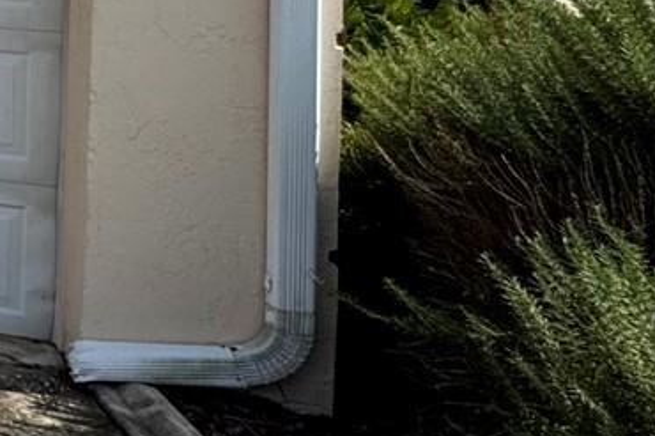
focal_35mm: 63
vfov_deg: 19.8
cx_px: -682
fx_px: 1145
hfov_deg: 18.6
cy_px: -136
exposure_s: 1/2342
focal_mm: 2.22
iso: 50
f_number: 2.2
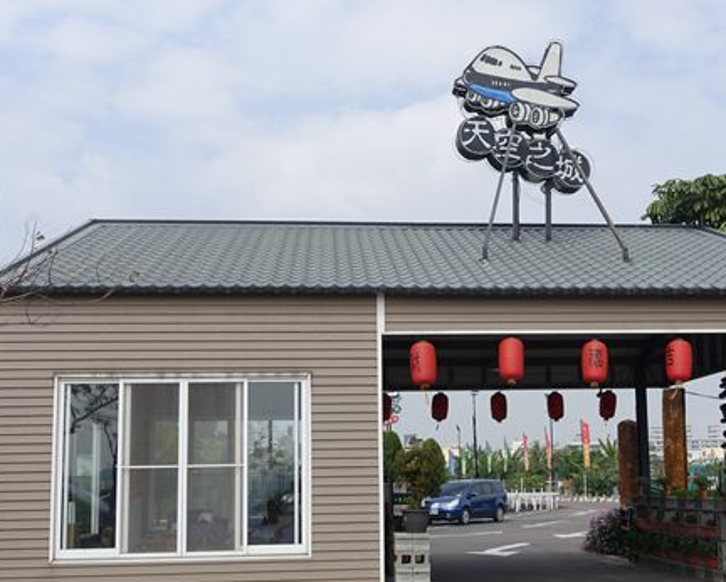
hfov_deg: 38.7
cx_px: 417
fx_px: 1032
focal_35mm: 48
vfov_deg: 31.4
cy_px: 342
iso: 125
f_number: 5.6
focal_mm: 12.48
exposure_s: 1/640
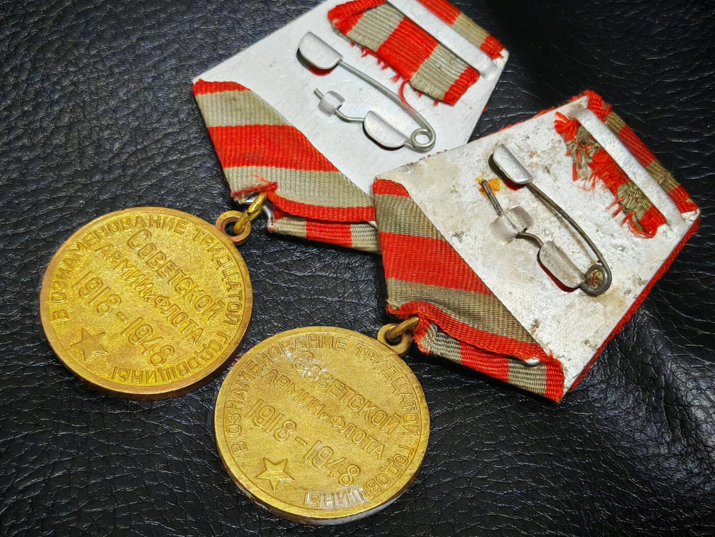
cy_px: 268
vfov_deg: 15.6
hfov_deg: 20.7
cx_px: 358
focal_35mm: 95
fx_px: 1962
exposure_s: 1/50
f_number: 1.6
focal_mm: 7.62
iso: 500
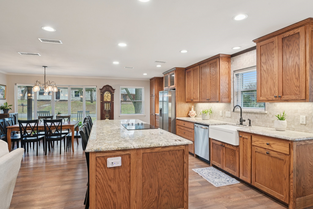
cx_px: 156
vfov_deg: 61.9
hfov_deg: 84.0
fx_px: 174
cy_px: 104
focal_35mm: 20
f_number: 8
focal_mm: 20
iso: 400
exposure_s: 1/8
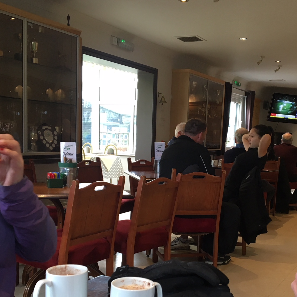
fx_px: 456
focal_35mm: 47
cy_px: 193
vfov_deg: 35.8
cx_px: 181
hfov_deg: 35.9
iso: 64
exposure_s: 1/33
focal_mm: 4.15
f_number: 2.2
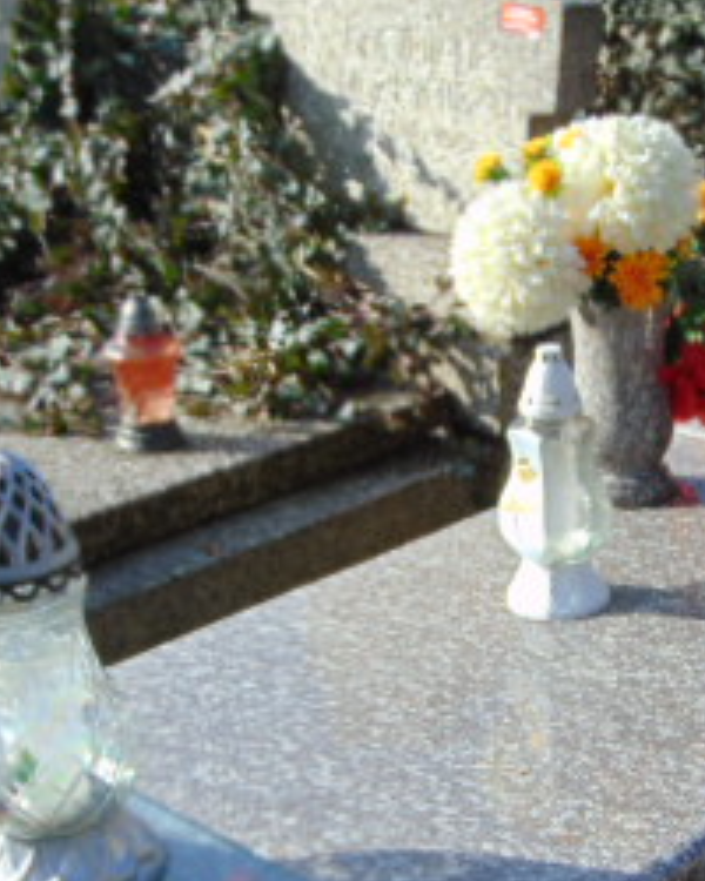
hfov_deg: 20.2
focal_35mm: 75
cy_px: 641
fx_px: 1956
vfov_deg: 25.1
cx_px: 589
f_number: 3.1
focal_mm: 5.4
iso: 80
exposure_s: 1/500
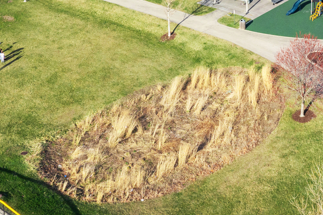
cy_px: -54
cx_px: 241
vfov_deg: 16.4
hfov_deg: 25.4
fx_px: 709
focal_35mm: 79
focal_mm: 10.26
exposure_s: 1/320
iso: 100
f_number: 5.6
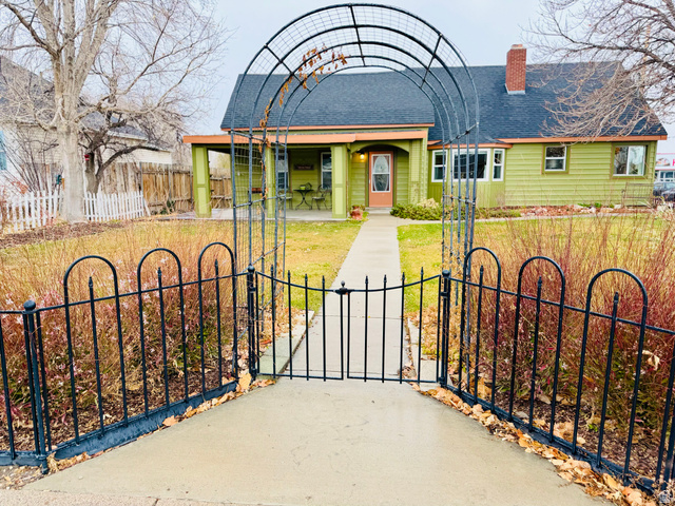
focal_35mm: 24
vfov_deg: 56.8
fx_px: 468
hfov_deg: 71.6
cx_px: 338
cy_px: 253
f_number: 1.78
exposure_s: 1/318
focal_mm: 6.76
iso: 80
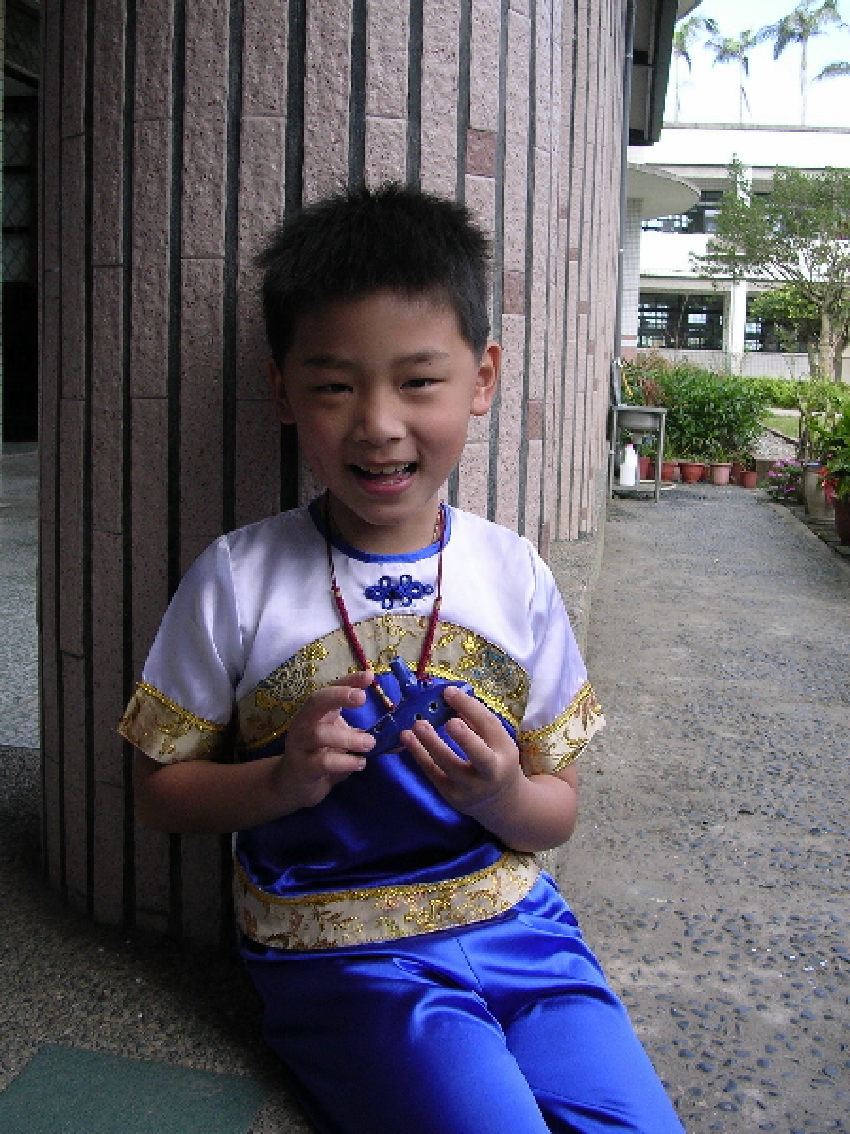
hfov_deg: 37.7
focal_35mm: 38
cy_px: 567
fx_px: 1244
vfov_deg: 49.0
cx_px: 425
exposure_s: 1/219
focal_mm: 5.8
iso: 100
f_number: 2.8
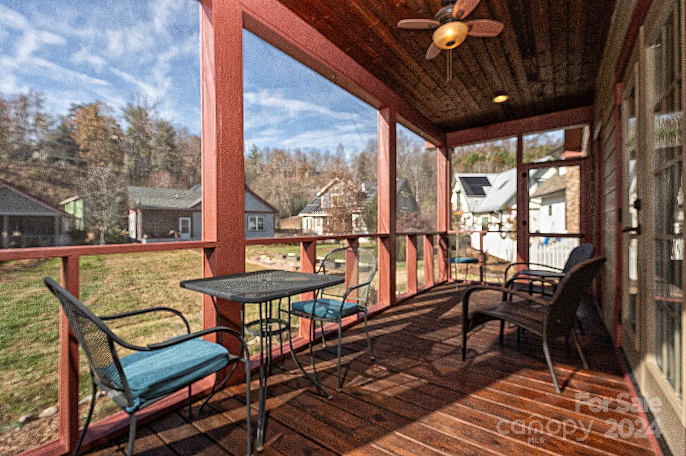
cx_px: 343
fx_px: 305
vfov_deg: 73.7
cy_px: 228
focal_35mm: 16
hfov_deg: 96.8
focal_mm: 16
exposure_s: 1/200
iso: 200
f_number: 8
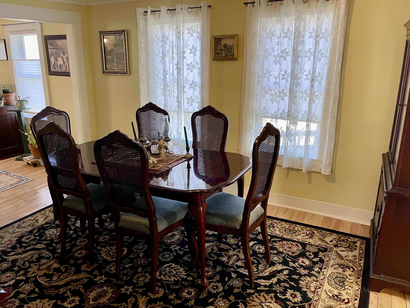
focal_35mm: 25
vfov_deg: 54.9
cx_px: 205
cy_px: 154
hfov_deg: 69.4
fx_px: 296
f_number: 1.6
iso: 100
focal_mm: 5.1
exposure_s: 1/60
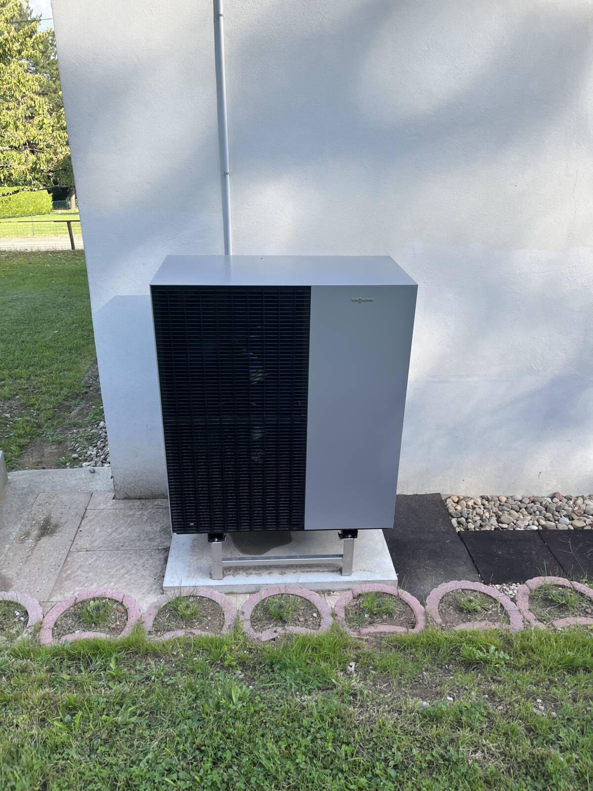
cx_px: 296
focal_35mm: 26
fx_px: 594
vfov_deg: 67.3
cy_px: 396
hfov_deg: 53.1
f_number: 1.6
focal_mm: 5.1
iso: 50
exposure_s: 1/718
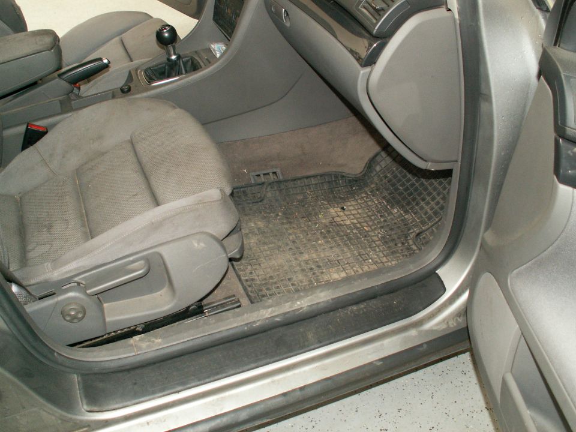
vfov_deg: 40.7
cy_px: 216
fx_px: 582
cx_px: 288
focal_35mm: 35
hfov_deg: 52.6
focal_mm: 5.86
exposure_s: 1/40
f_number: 2.8
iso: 160
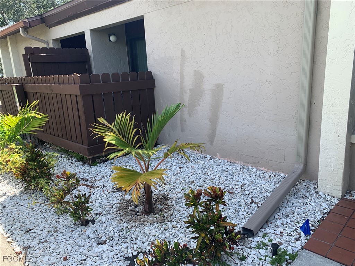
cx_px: 178
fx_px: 267
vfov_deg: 53.1
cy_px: 133
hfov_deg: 67.3
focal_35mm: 26
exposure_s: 1/500
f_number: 1.8
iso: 25
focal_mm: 4.25
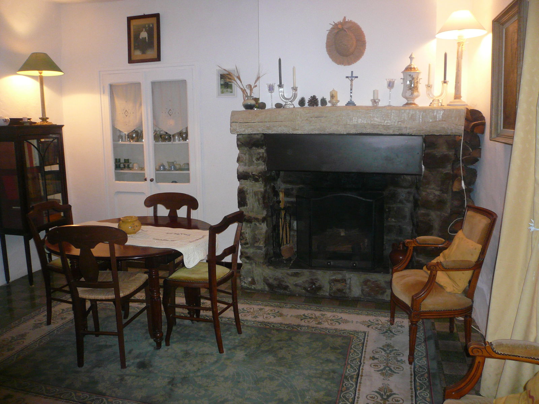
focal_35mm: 28
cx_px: 270
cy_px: 202
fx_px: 436
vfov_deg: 49.7
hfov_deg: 63.4
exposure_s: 1/30
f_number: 2.8
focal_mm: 4.6
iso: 200
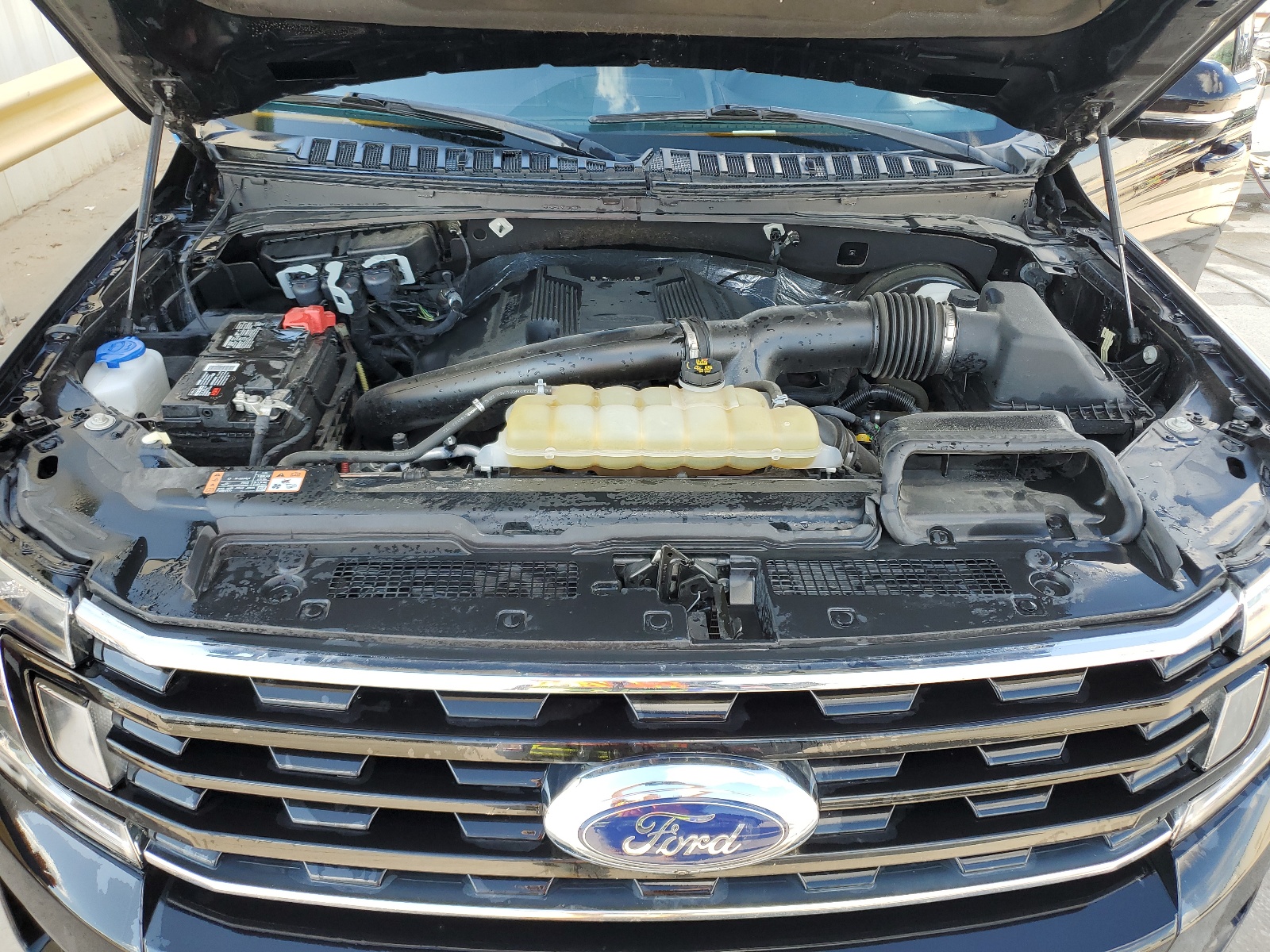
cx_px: 635
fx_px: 954
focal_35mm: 26
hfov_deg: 67.3
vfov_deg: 53.1
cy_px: 476
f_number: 1.5
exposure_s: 1/278
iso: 50
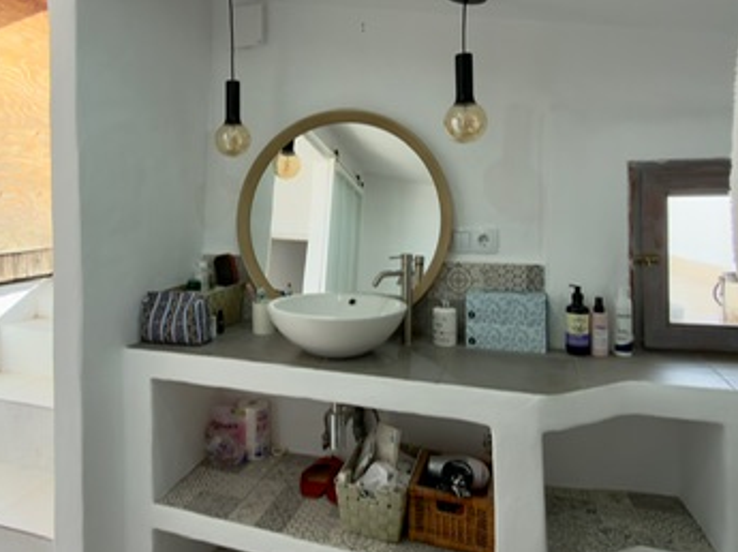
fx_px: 554
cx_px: 295
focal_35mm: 26
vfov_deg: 52.4
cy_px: 203
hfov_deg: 66.7
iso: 40
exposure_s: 1/177
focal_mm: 2.22
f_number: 2.2
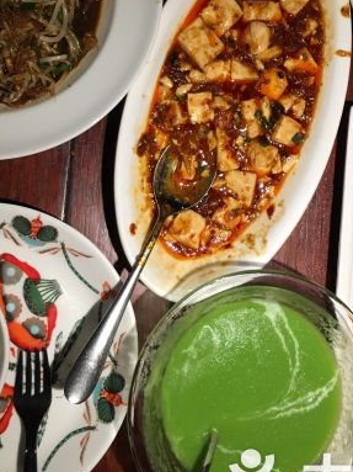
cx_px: 215
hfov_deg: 27.4
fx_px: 721
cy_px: 111
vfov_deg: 35.3
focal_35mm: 53
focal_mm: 4.15
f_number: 2.2
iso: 40
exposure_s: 1/33
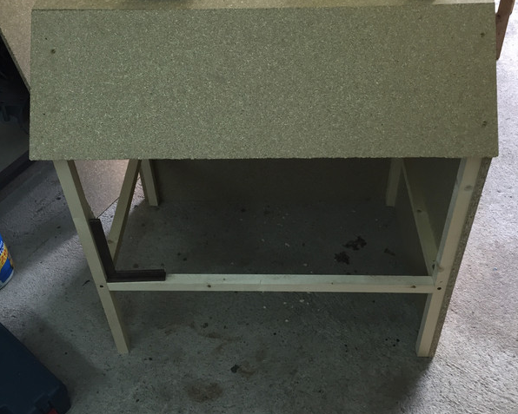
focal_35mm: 38
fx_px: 583
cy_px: 148
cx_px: 260
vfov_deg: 38.8
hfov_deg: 47.9
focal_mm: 4.15
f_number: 2.2
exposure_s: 1/33
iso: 80
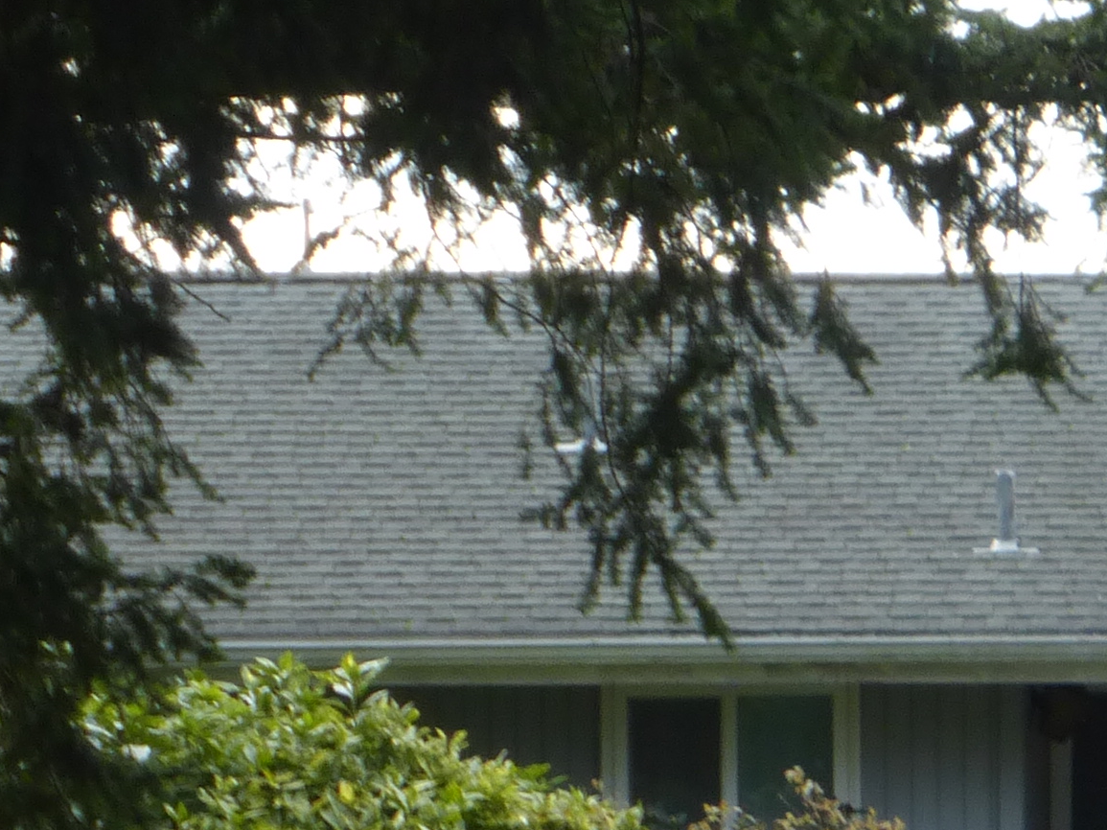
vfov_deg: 3.7
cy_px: 538
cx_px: 1691
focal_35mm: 407
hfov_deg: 4.8
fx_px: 13014
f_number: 5.3
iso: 100
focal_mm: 18.2
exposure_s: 1/125
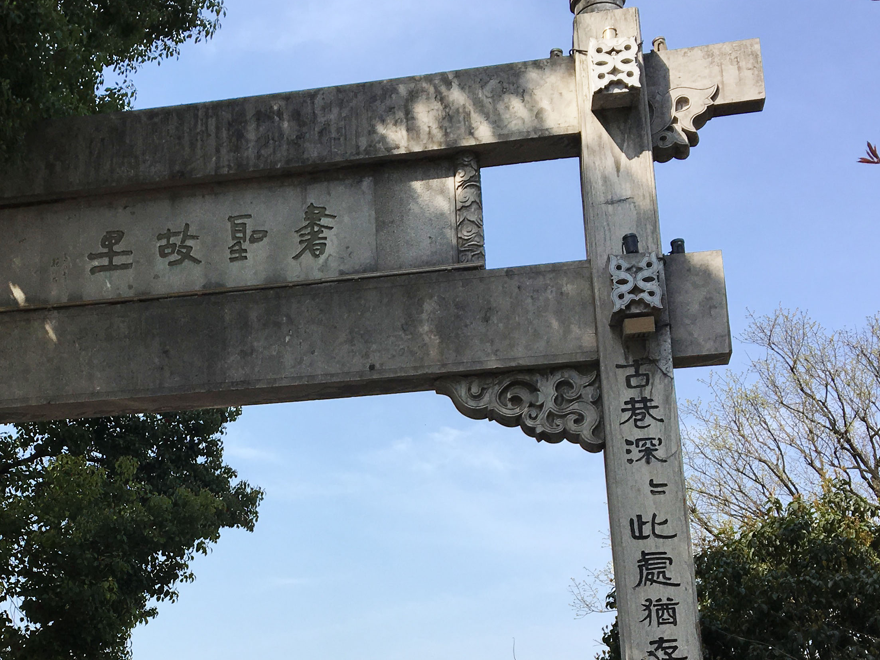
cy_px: 515
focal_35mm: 53
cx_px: 236
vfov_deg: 27.1
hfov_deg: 35.5
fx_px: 1348
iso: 25
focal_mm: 4.15
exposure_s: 1/1451
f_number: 2.2
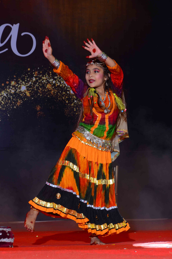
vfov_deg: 16.1
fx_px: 918
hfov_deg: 10.7
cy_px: 130
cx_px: 86
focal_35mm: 128
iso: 320
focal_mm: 85
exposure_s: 1/160
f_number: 10
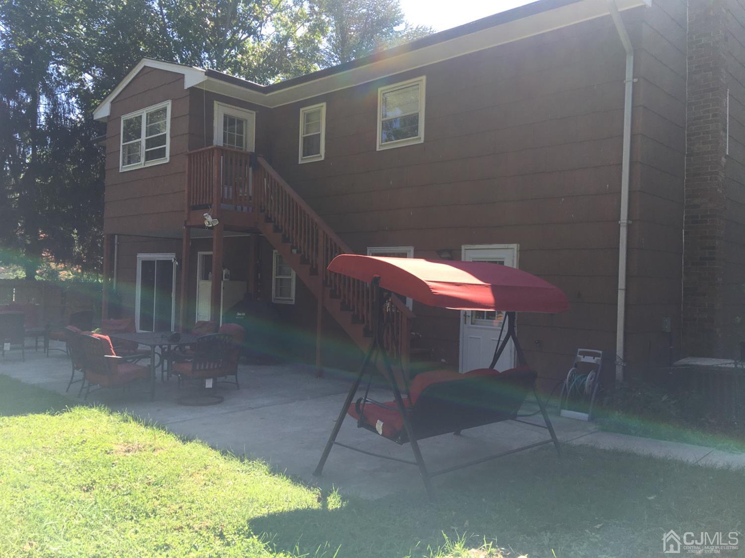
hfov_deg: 61.7
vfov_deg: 48.2
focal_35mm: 29
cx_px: 372
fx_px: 624
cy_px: 279
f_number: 2.2
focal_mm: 4.15
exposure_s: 1/452
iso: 25
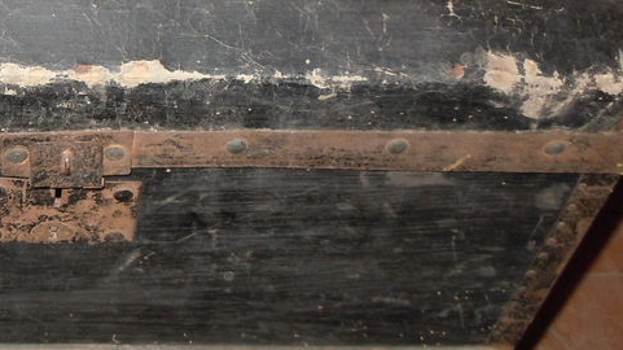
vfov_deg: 17.6
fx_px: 1123
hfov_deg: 29.6
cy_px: 70
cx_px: 54
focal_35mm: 68
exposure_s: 1/30
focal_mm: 5.4
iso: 200
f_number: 3.5
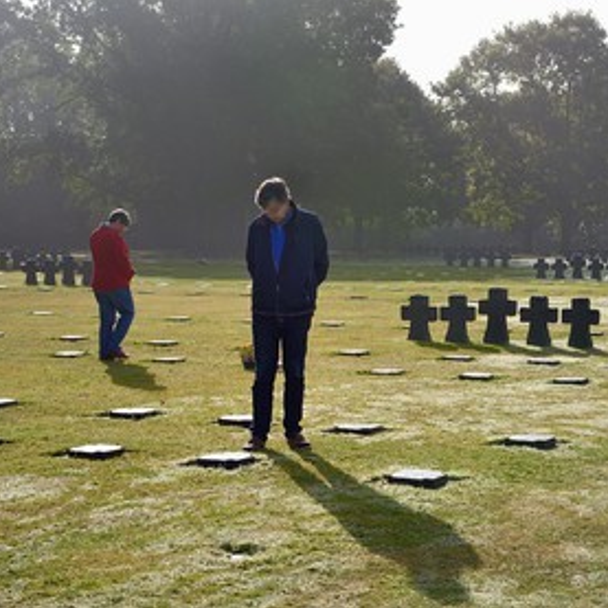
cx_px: 446
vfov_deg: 21.7
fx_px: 1590
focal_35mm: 80
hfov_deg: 21.5
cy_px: 305
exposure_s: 1/320
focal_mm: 62
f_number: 9
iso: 200
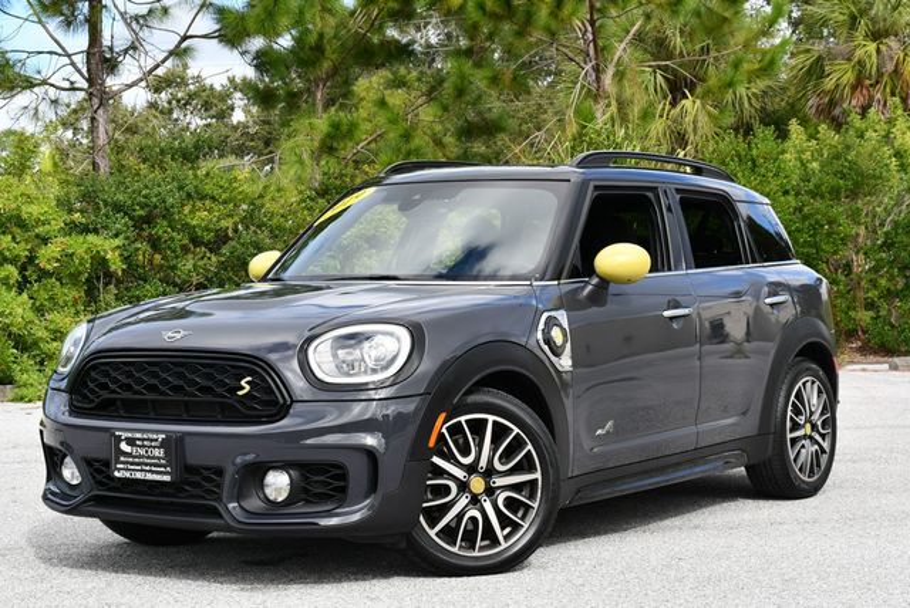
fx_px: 1771
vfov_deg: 19.5
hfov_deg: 28.8
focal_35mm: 70
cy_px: 304
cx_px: 455
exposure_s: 1/250
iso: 160
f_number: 8
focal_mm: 35
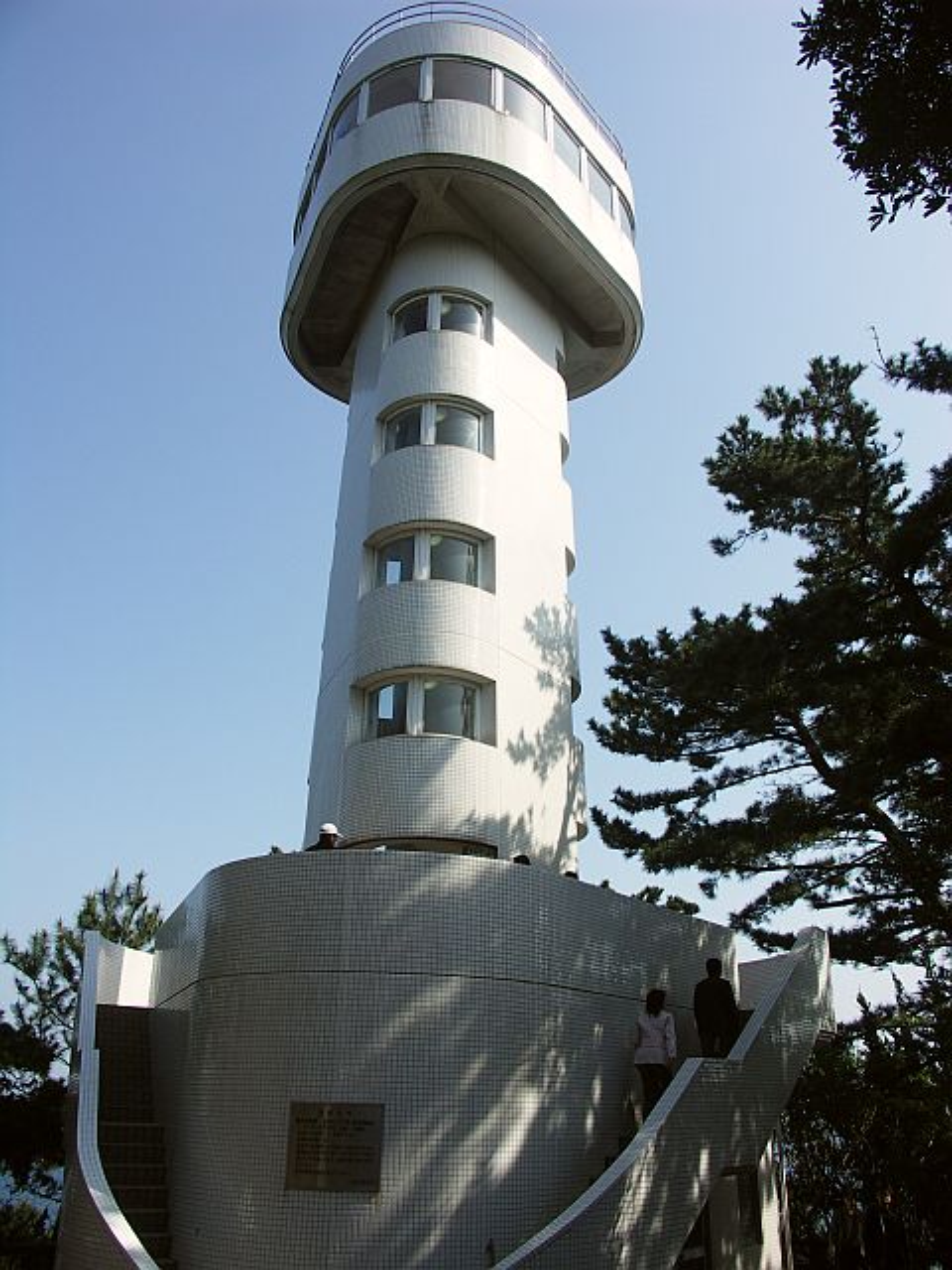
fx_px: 1027
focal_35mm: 28
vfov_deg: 63.4
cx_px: 476
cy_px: 635
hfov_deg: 49.7
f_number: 5.6
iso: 50
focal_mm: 7.2
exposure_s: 1/250
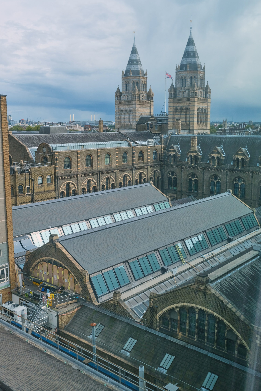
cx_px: 130
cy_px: 196
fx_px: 391
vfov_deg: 53.1
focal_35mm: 36
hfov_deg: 36.9
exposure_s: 1/1500
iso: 1250
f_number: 6.4
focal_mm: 24.3
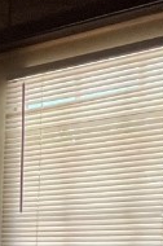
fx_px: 498
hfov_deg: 9.3
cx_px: -420
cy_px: 271
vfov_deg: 25.7
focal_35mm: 73
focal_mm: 1.57
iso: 200
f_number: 1.8
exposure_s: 1/99
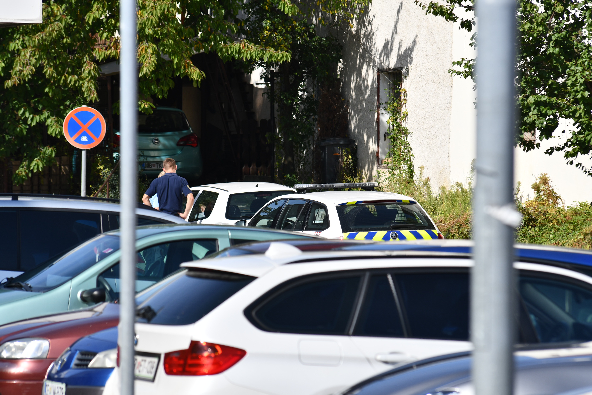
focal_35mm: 300
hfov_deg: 6.9
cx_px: 296
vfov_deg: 4.6
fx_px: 4933
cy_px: 198
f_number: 6.3
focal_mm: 200
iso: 200
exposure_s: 1/1250
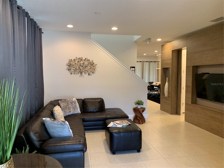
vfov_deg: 53.1
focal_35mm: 26
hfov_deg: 67.3
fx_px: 168
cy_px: 84
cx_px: 112
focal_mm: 4.25
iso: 200
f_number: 1.8
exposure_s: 1/60
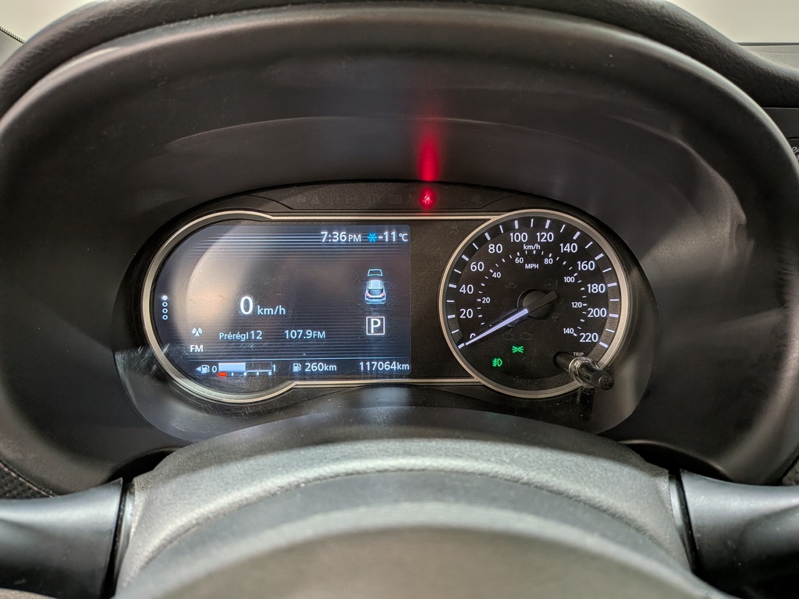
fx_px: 554
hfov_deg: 71.6
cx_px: 400
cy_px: 300
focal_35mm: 24
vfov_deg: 56.8
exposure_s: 1/52
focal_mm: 4.53
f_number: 1.7
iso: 30
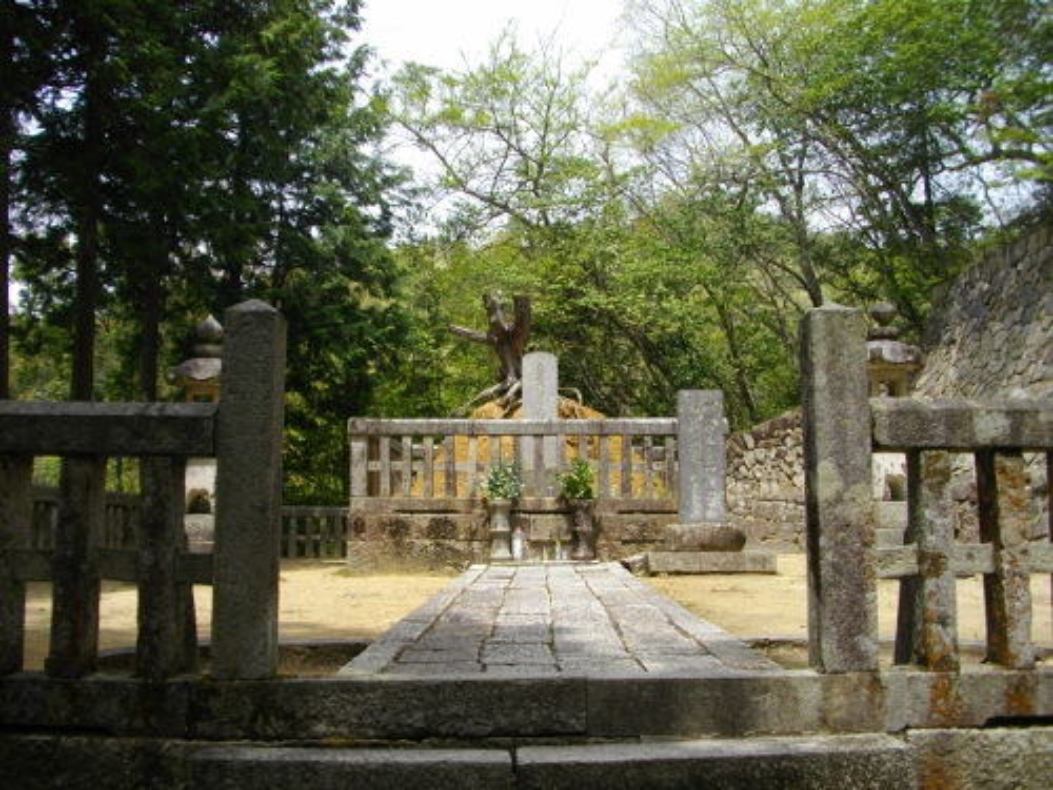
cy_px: 395
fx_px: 973
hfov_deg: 56.8
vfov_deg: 44.2
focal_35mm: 32
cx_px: 526
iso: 100
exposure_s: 1/800
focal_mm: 5.7
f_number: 2.9
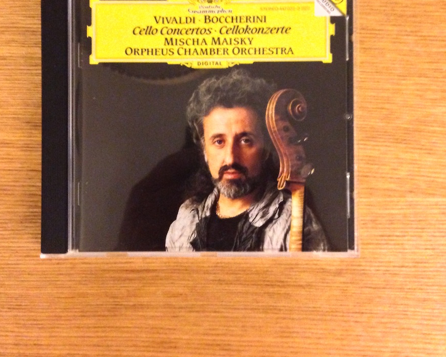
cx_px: 223
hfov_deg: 42.0
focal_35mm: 44
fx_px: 581
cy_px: 121
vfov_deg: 33.9
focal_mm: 4.12
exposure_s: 1/15
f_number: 2.4
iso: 800
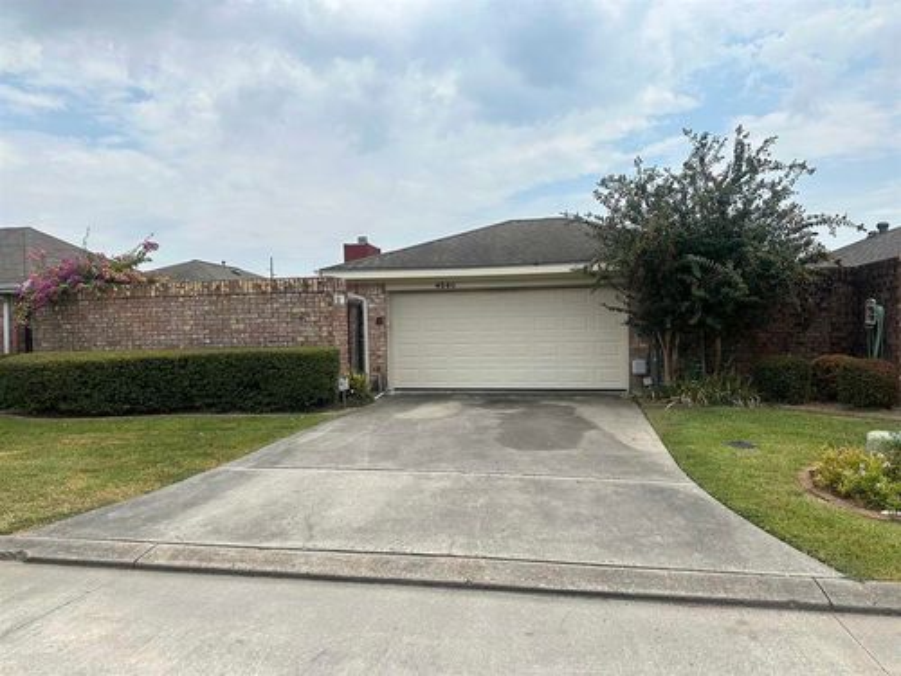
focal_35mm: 24
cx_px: 450
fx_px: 625
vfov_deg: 56.8
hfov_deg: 71.6
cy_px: 338
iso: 80
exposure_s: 1/5000
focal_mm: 6.86
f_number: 1.78
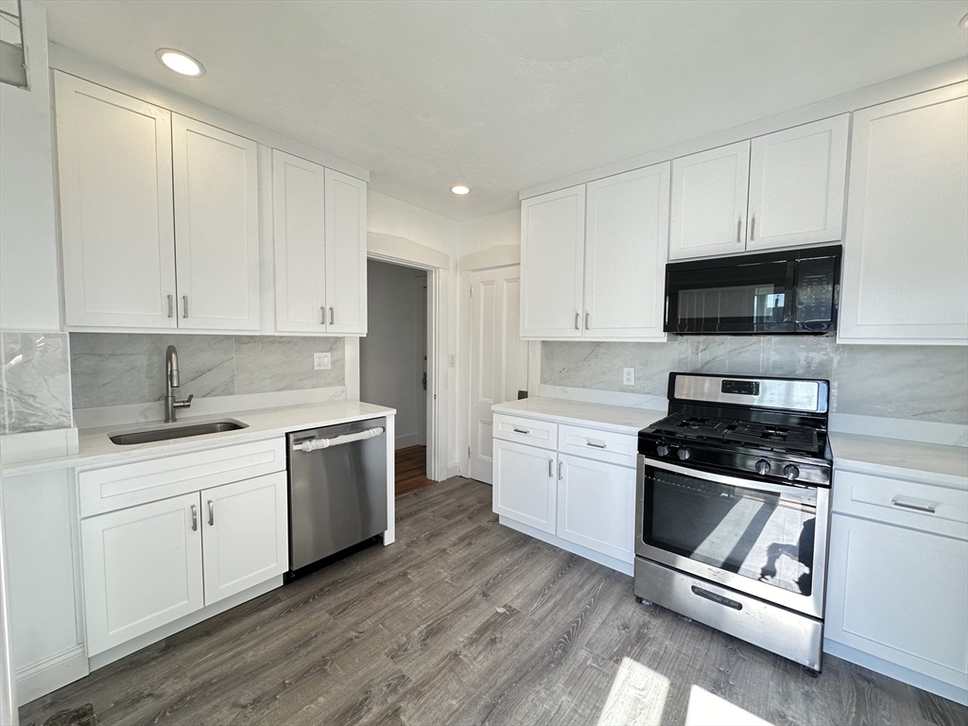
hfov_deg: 102.1
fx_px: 391
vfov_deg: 85.7
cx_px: 484
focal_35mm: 14
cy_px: 363
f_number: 2.2
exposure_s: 1/120
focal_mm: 2.22
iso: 100
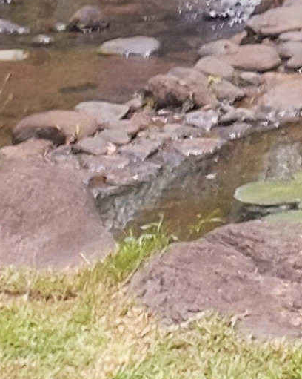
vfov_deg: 7.3
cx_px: 1117
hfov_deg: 6.1
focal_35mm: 221
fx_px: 2472
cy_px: -903
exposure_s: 1/575
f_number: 1.8
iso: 25
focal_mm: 5.23
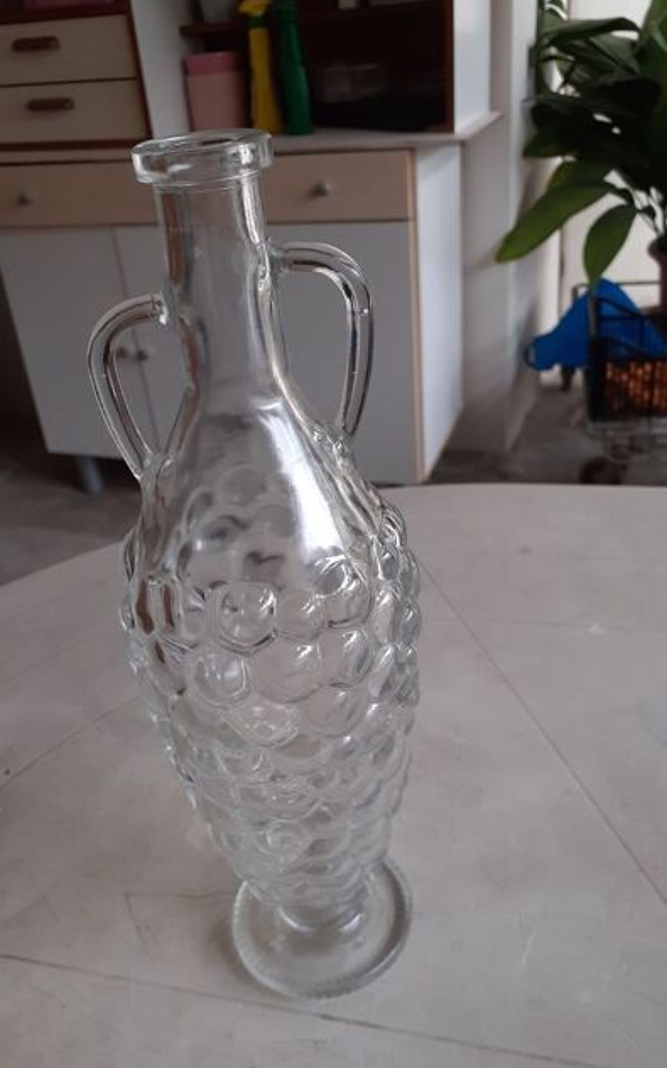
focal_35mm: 29
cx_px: 339
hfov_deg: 43.1
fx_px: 843
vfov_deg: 64.6
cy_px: 534
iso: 64
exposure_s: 1/100
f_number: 1.9
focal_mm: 3.6
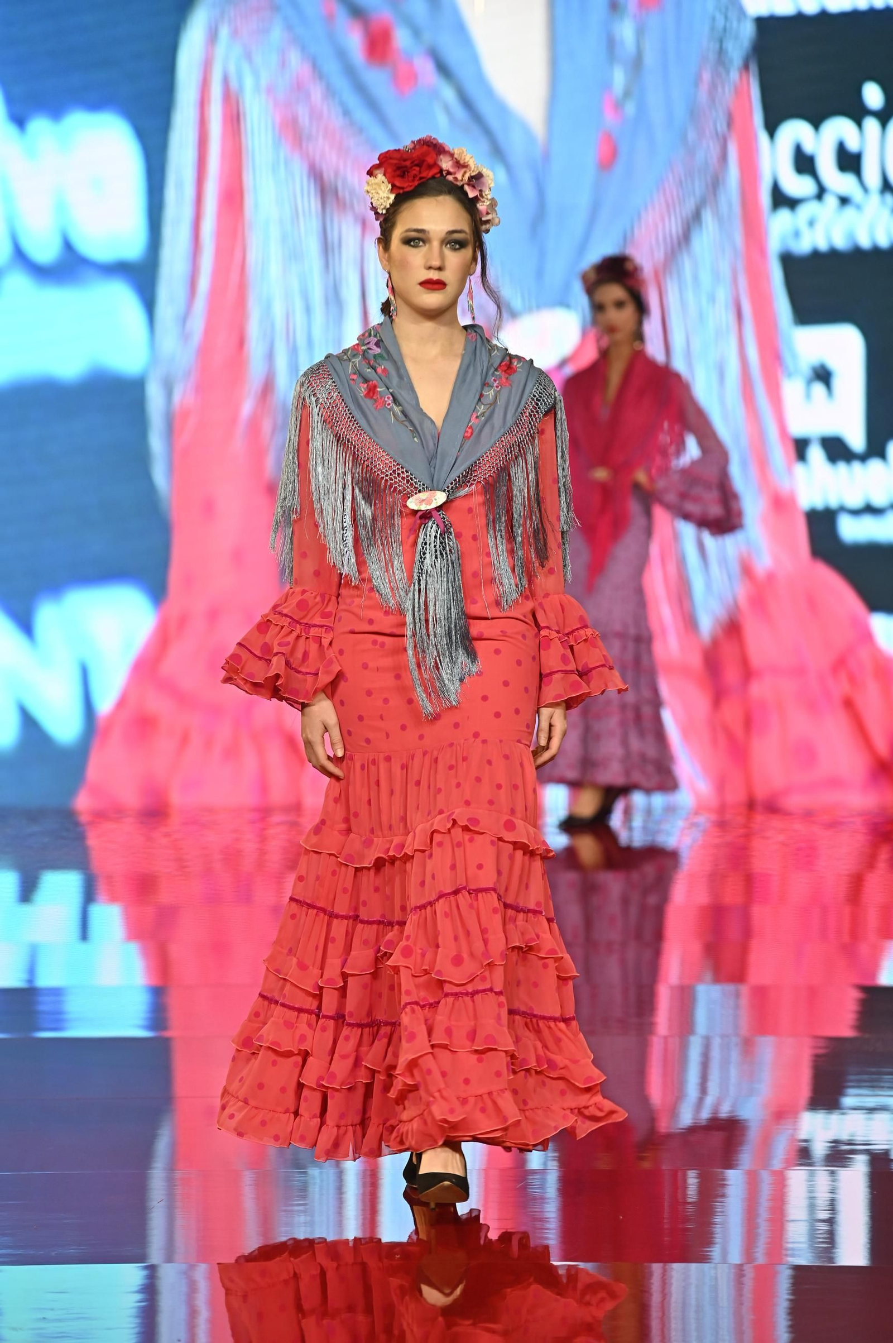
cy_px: 672
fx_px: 5030
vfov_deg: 15.2
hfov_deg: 10.1
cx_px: 446
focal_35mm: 135
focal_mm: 135
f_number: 4
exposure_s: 1/320
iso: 1000
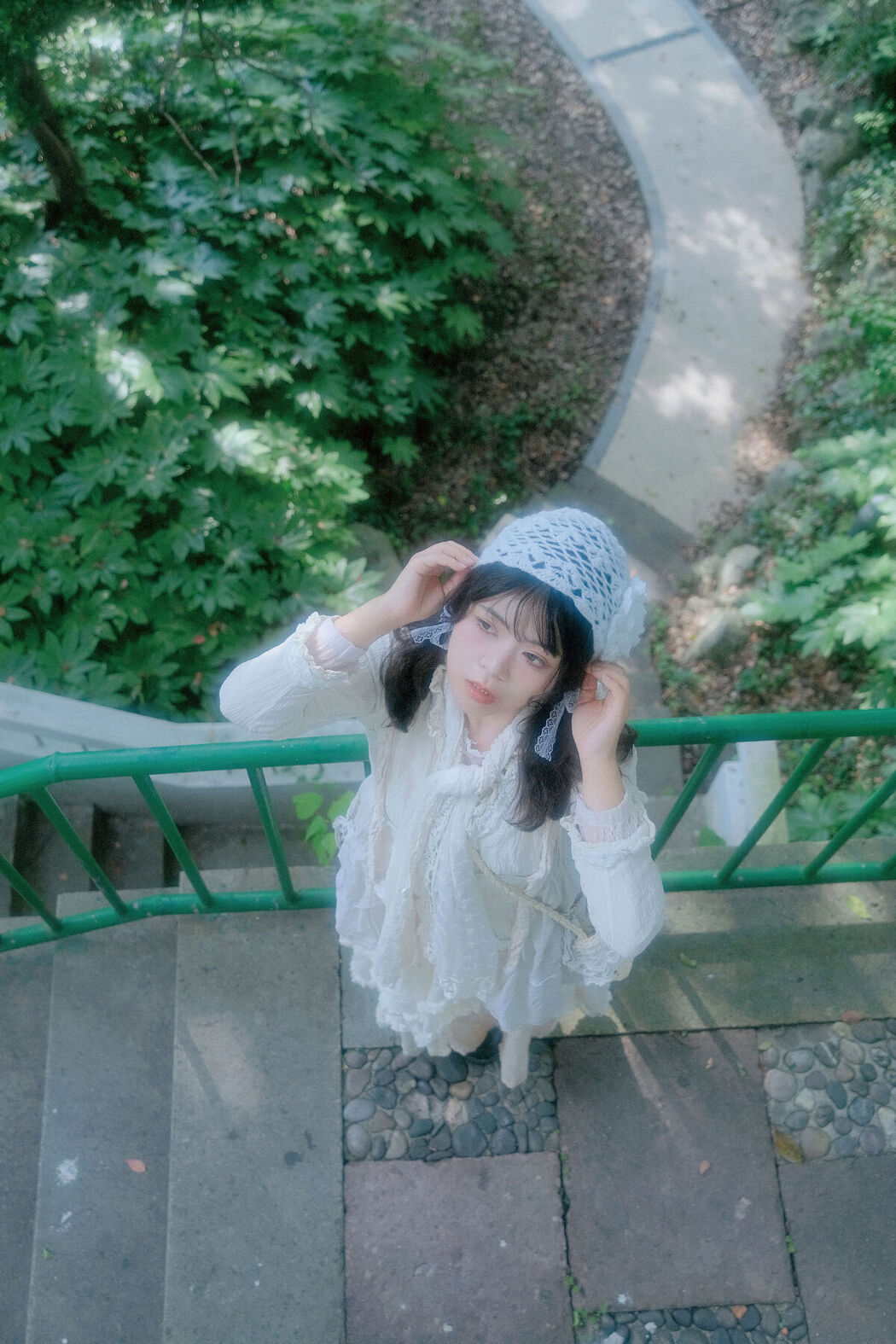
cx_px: 448
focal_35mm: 35
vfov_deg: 54.4
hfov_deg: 37.9
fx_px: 1307
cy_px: 672
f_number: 2.8
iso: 800
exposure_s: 1/500
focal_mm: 23.4
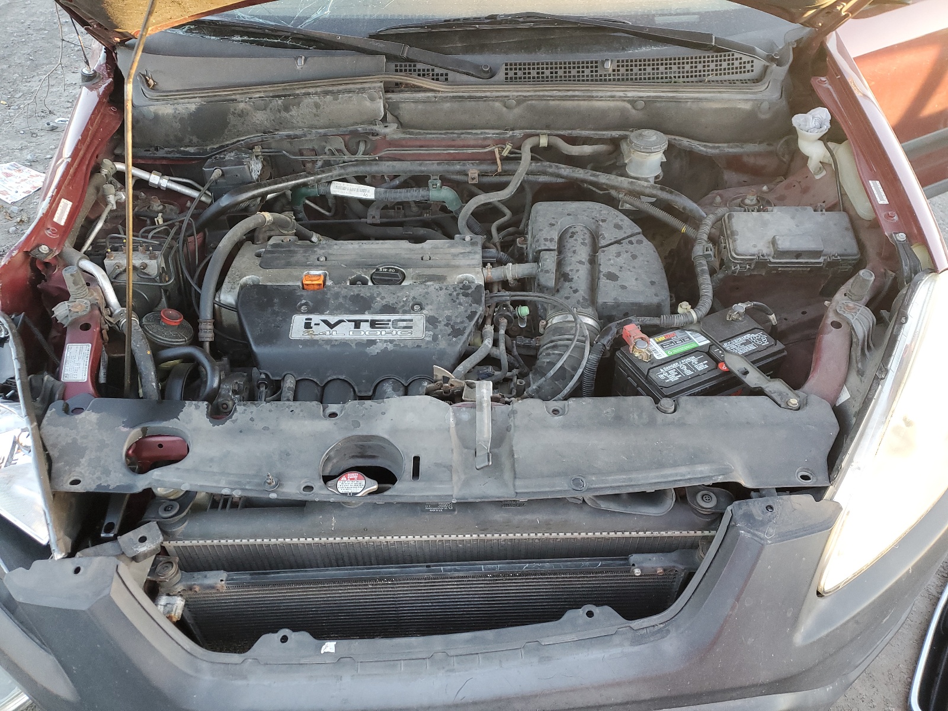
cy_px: 356
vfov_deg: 53.1
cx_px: 474
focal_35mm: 26
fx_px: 712
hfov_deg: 67.3
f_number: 1.5
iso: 97
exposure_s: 1/120
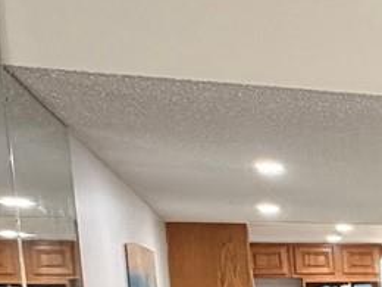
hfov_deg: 16.8
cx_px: 770
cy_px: 408
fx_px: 949
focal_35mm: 86
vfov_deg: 16.0
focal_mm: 2.22
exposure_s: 1/98
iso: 320
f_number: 2.2
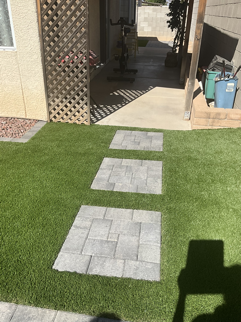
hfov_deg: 48.2
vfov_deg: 61.7
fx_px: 269
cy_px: 161
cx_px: 120
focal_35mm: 29
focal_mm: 3
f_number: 1.8
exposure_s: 1/2227
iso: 25
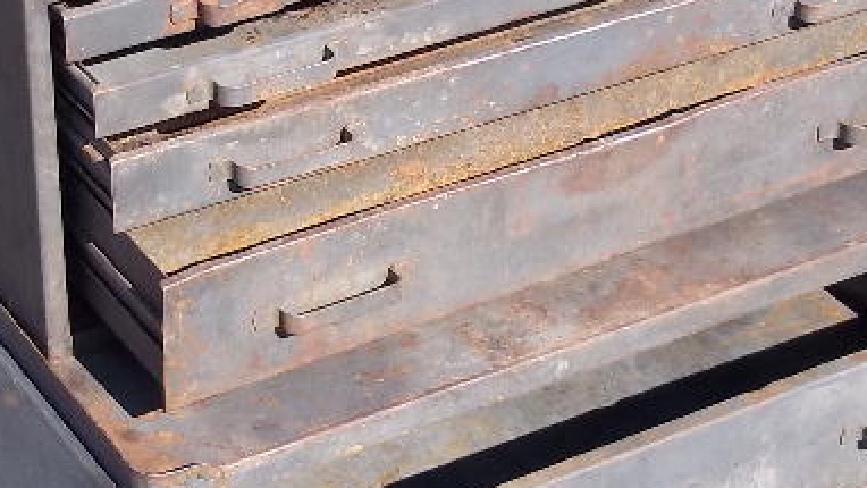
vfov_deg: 11.5
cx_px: 402
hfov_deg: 20.4
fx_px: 2414
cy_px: 136
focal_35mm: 105
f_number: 8
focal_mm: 6.5
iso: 80
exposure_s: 1/80
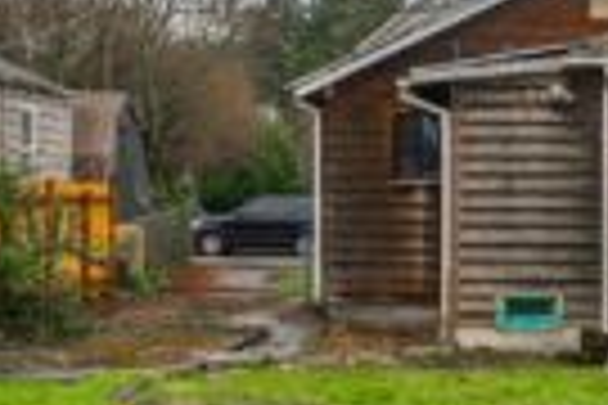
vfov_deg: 19.1
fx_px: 1199
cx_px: 531
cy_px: 146
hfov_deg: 27.6
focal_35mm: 71
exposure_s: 1/30
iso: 80
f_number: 7.1
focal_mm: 24
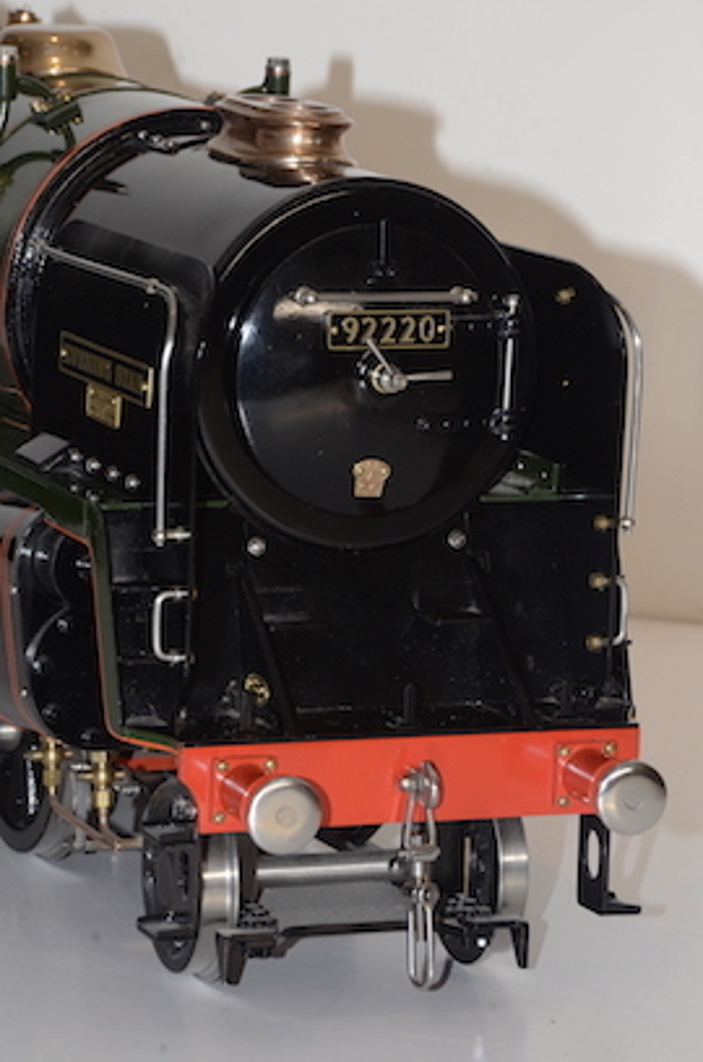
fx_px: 4946
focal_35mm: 168
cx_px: 352
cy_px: 531
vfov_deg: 12.3
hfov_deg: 8.1
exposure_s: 1/60
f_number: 14
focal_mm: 112
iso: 800
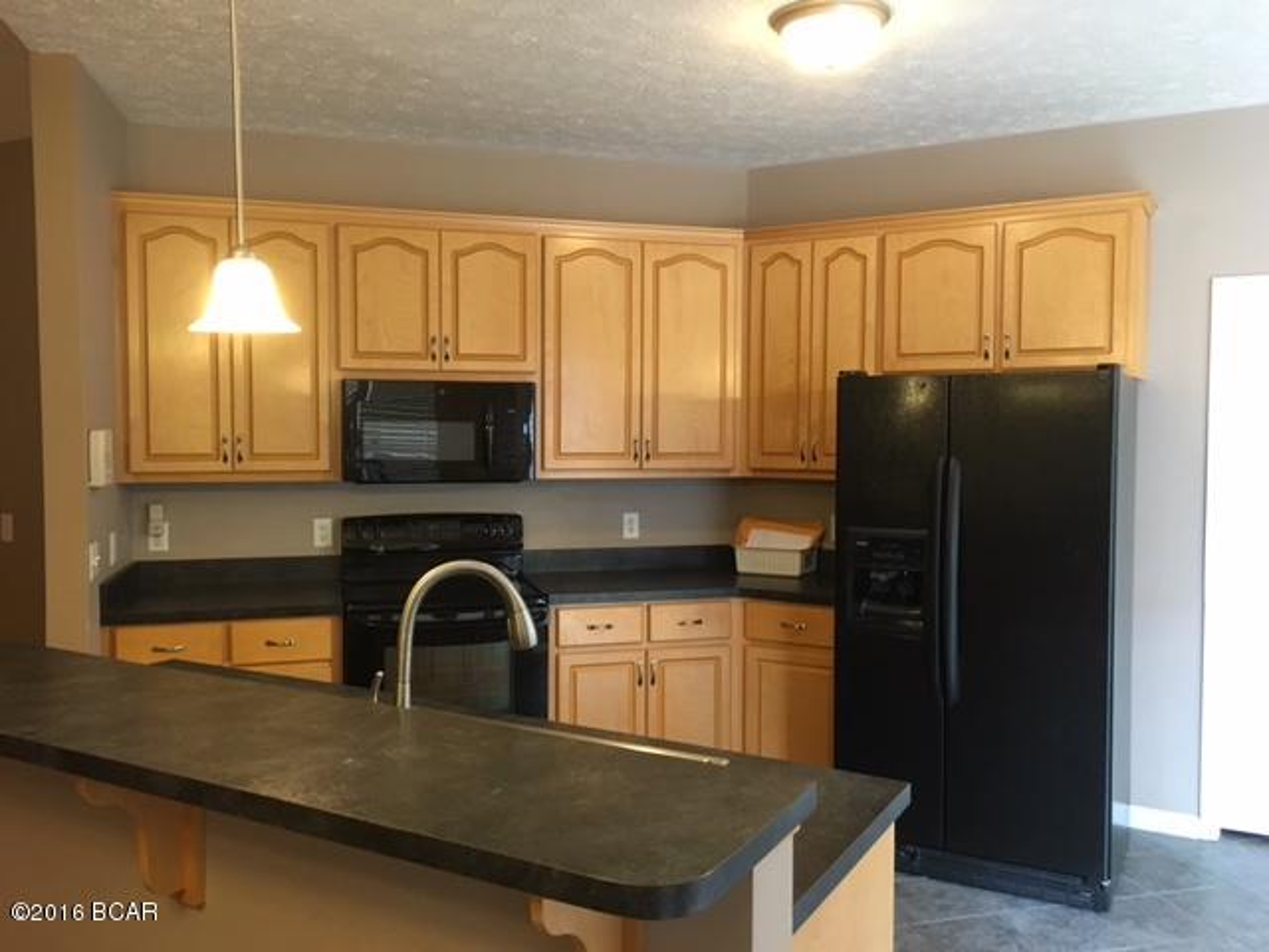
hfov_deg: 61.7
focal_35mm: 29
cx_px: 634
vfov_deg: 48.2
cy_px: 476
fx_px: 1063
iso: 160
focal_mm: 4.15
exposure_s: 1/30
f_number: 2.2
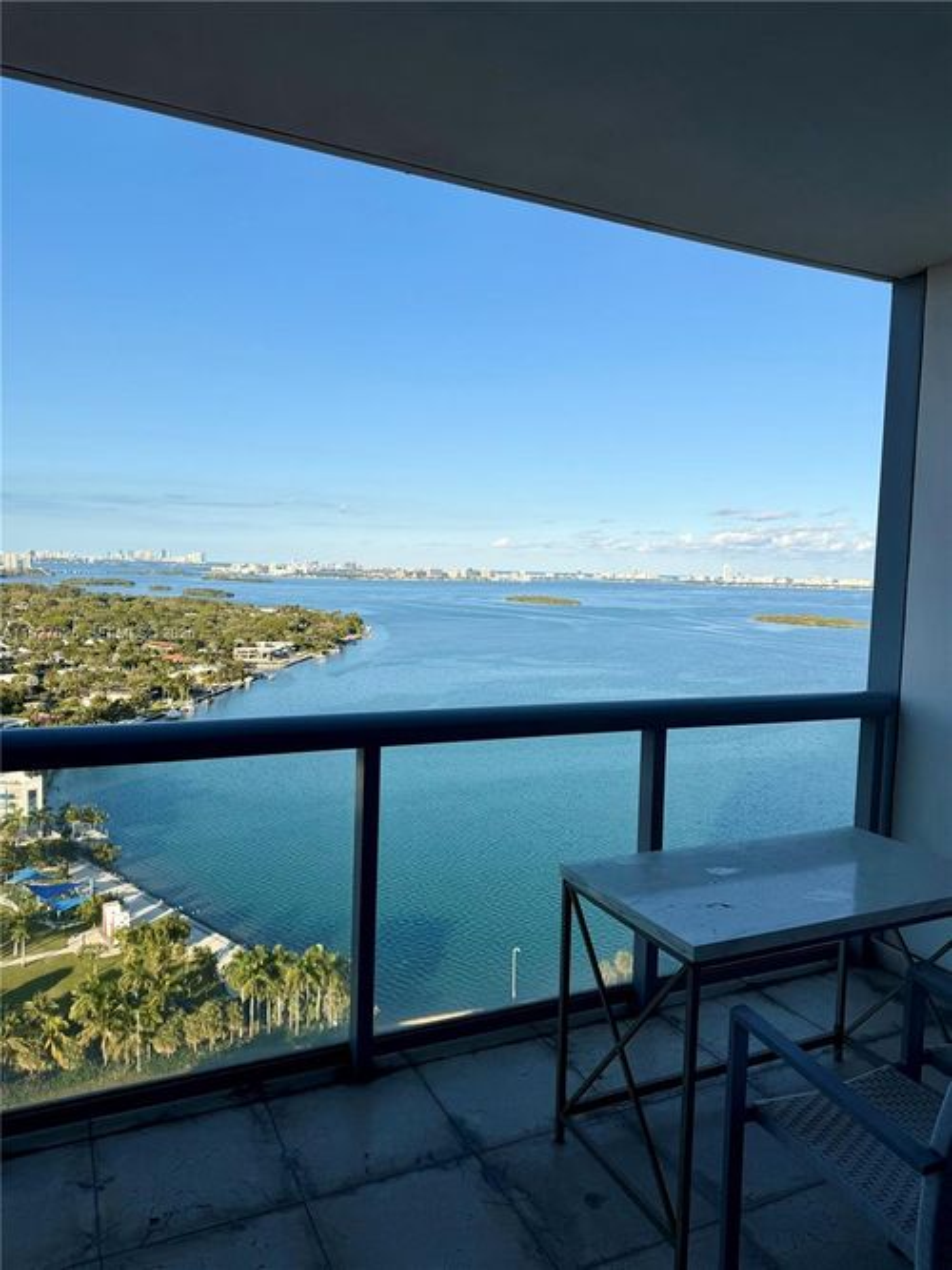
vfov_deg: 71.6
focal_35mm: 24
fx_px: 880
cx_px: 476
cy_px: 635
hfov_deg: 56.8
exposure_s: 1/4673
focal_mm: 6.76
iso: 80
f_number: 1.78
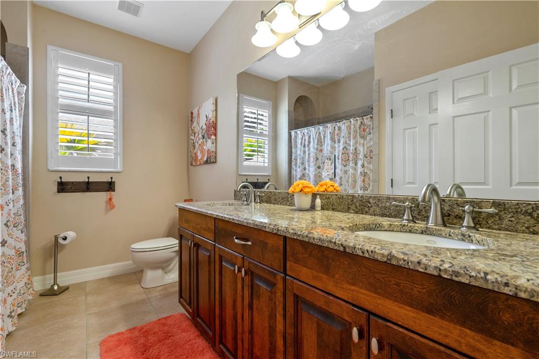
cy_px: 180
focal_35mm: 16
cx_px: 270
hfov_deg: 96.8
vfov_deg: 73.7
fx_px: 239
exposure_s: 1/13
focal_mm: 16
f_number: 8
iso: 400
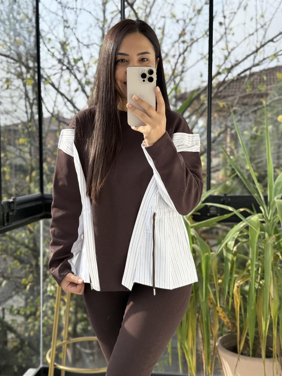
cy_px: 188
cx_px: 141
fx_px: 521
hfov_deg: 30.3
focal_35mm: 48
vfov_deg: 39.7
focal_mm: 6.76
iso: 80
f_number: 1.78
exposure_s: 1/693
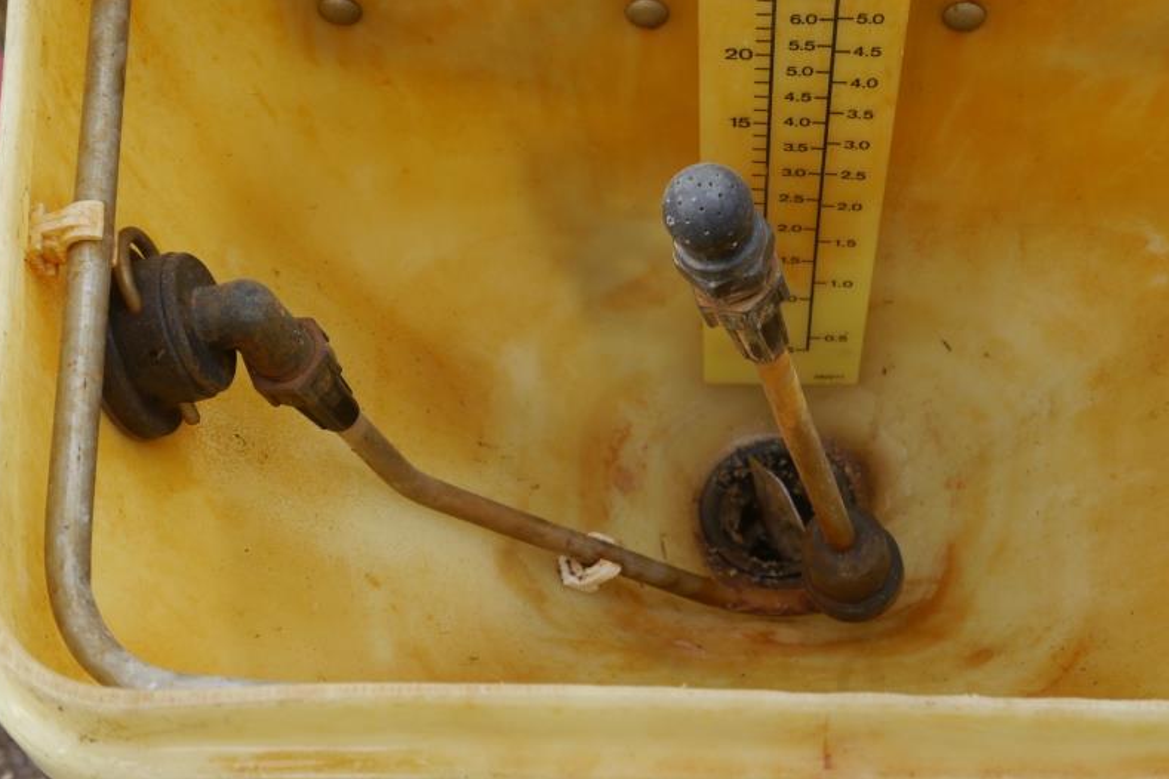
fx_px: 1753
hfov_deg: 36.6
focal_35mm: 54
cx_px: 742
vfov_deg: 25.1
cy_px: 378
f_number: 5.6
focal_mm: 20
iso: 160
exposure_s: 1/160
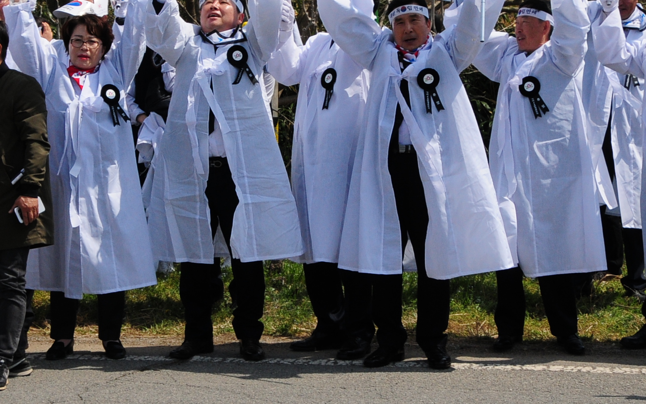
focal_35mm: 106
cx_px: 247
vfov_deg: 12.3
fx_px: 1866
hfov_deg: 19.6
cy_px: 87
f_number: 13
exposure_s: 1/640
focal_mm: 32
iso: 400
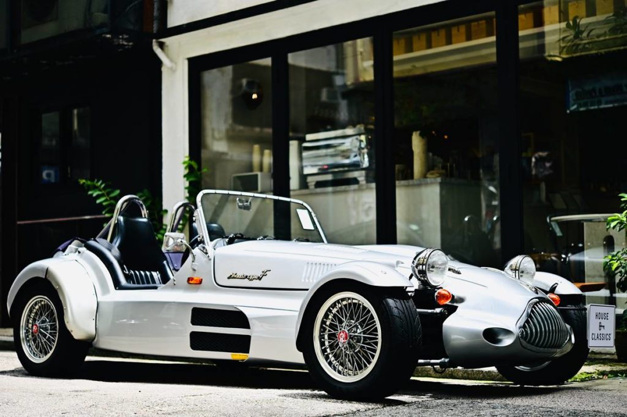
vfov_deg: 22.6
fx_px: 1044
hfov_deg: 33.4
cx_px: 314
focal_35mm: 60
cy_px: 208
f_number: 2.8
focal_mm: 60
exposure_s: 1/2000
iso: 250
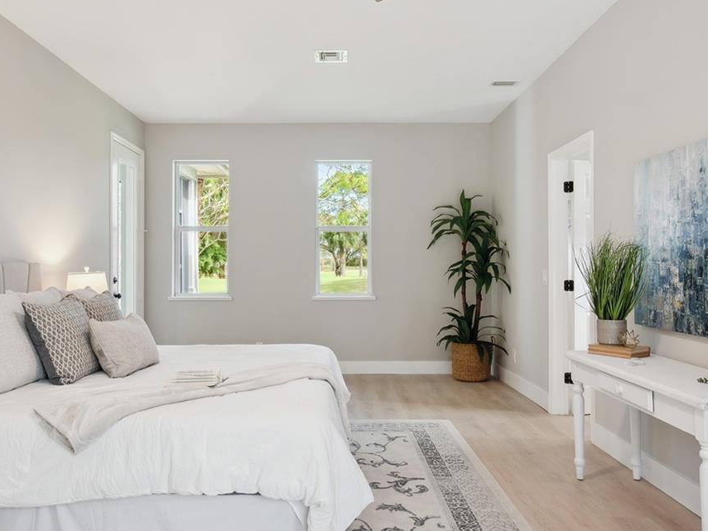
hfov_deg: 65.1
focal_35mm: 27
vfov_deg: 51.3
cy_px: 263
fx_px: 552
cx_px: 315
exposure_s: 1/20
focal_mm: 15
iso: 160
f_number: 8
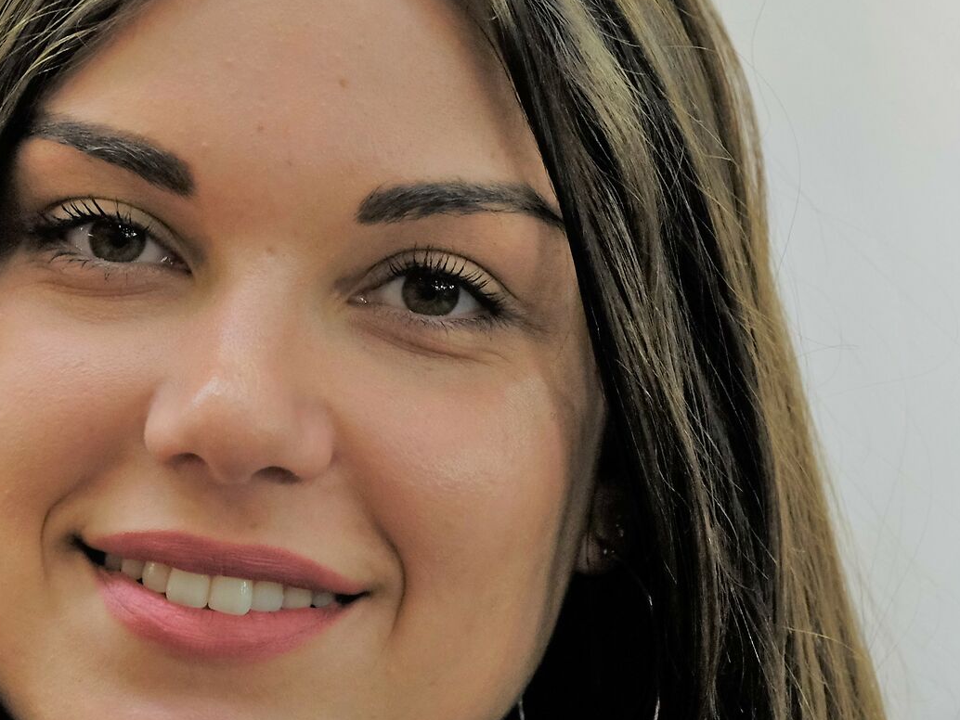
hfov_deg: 3.8
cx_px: 312
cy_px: 366
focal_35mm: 522
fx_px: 14480
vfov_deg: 2.9
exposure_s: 1/125
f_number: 4.5
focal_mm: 156.1
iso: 1600
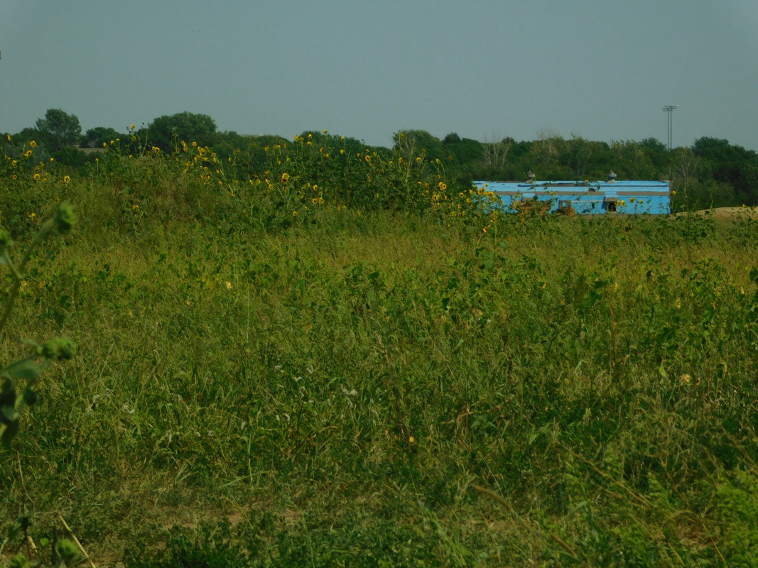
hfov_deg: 13.3
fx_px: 3240
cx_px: 379
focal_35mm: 148
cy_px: 284
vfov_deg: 10.0
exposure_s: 1/400
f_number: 10.2
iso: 125
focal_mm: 26.3
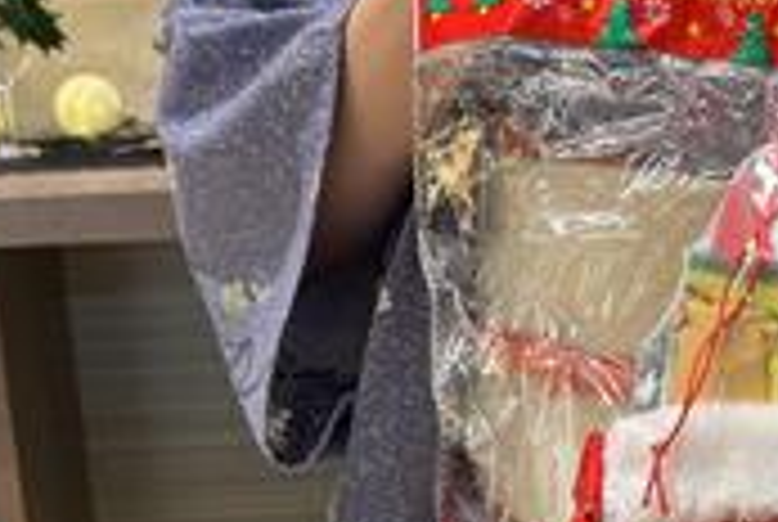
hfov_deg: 25.5
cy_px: 425
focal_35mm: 78
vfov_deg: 17.4
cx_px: 630
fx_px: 1689
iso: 125
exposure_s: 1/50
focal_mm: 5.96
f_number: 1.6
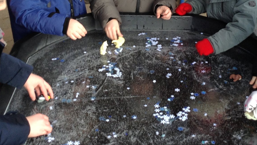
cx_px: 141
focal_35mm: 64
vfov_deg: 18.7
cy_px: 42
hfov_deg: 32.8
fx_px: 436
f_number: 2.4
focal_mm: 3.3
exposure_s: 1/120
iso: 40
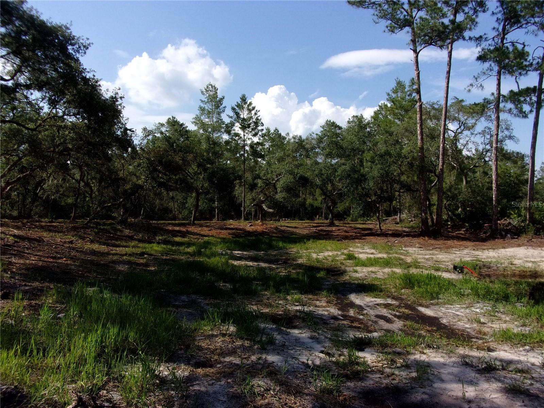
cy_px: 204
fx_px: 440
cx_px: 272
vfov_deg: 49.7
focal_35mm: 28
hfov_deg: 63.4
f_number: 10.8
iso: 125
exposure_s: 1/150
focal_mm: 5.1
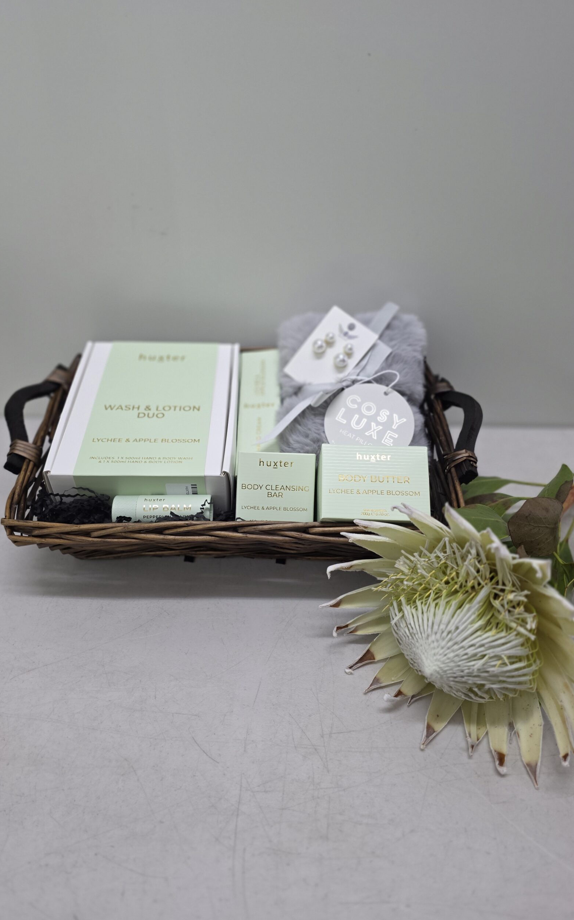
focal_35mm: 25
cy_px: 463
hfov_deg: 49.3
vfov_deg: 72.6
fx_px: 626
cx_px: 279
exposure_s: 1/100
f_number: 1.7
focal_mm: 6.3
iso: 160
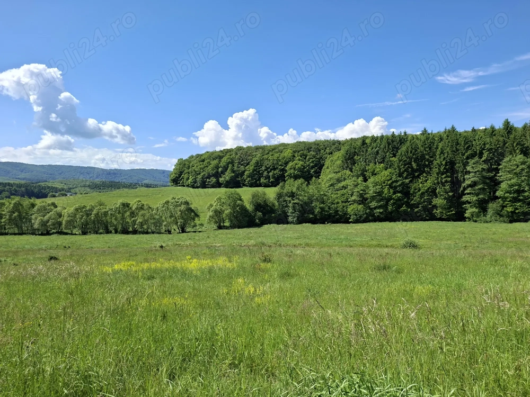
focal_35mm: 23
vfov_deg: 58.9
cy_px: 198
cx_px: 265
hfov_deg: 73.9
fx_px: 352
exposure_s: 1/1773
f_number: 1.8
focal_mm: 5.54
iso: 50
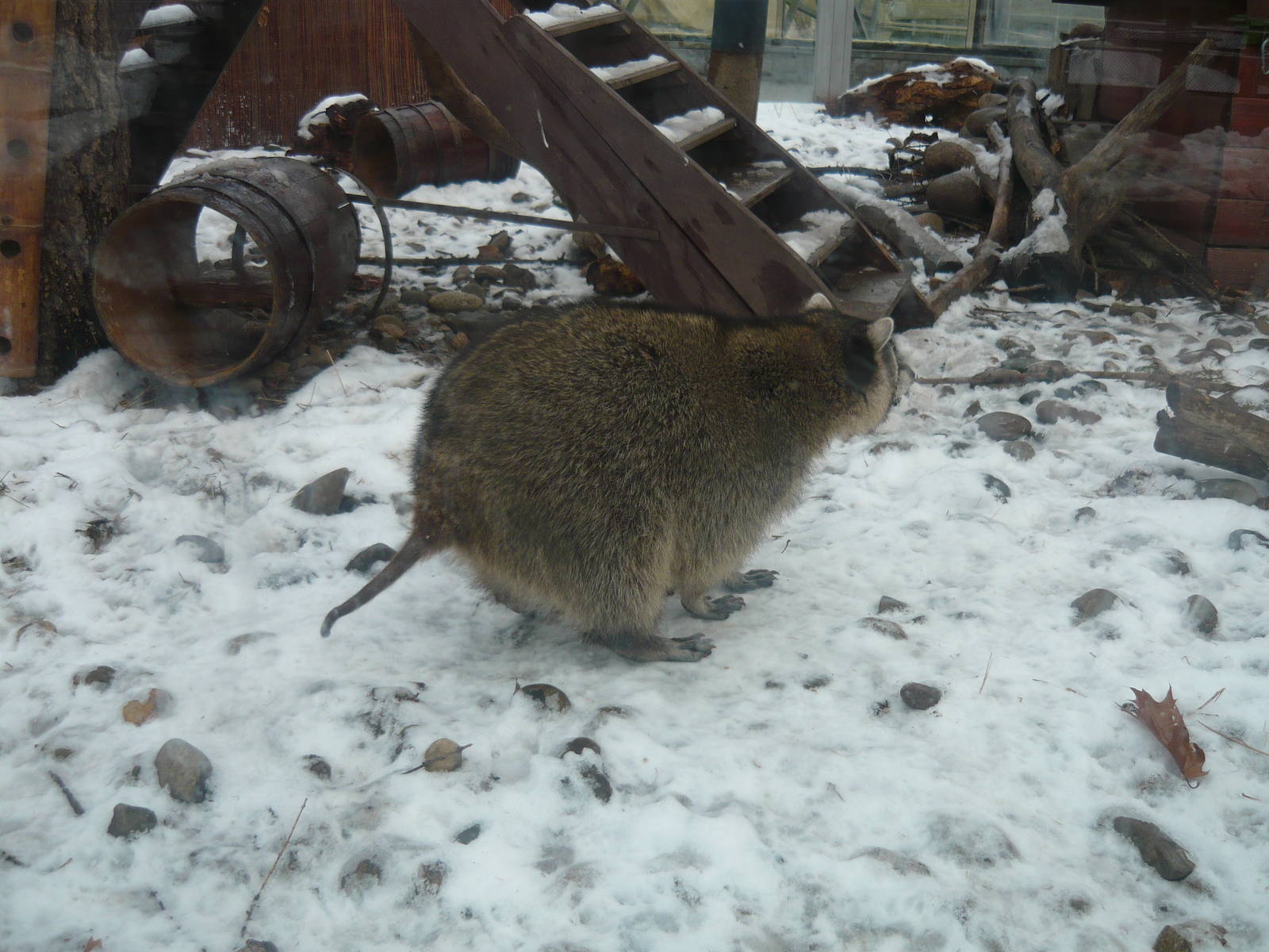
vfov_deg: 42.9
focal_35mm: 33
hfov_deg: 55.4
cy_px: 476
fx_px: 1210
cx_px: 634
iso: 100
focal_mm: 5.5
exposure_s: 1/125
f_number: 2.8
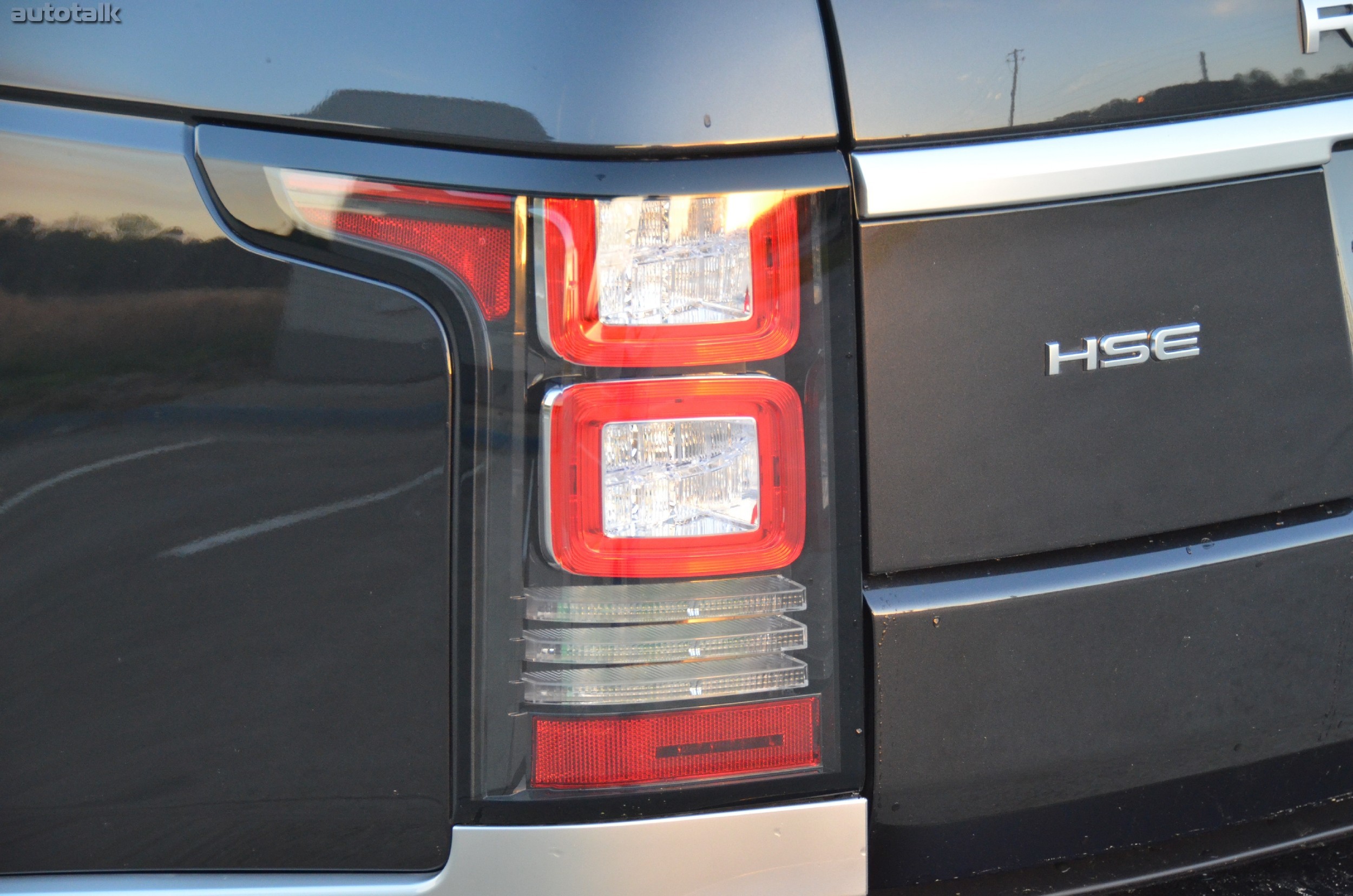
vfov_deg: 13.0
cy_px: 448
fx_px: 3938
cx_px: 676
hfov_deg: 19.5
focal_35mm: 105
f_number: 5
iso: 1600
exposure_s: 1/125
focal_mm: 70
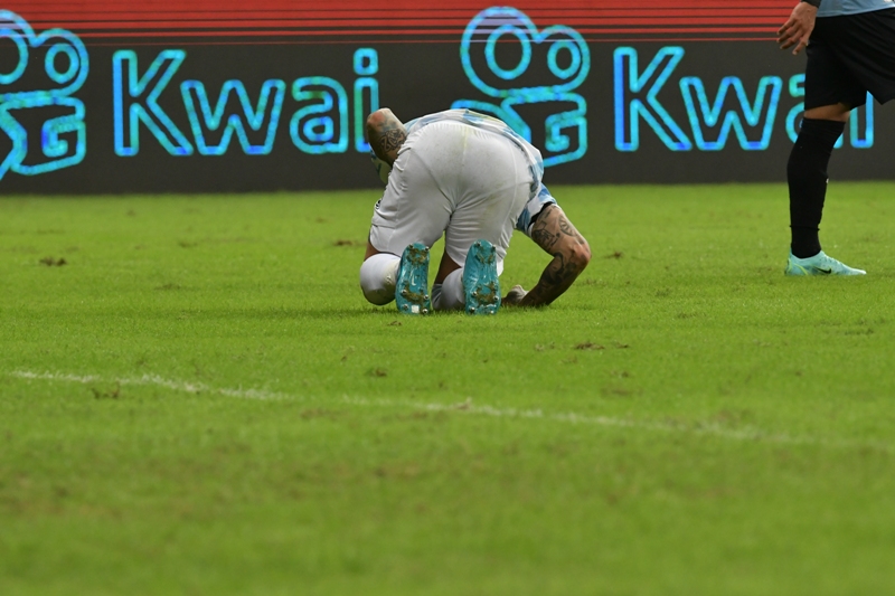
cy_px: 298
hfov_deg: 3.4
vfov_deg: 2.3
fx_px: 14913
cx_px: 448
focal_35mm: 600
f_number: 7.1
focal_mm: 400
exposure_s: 1/500
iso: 3200
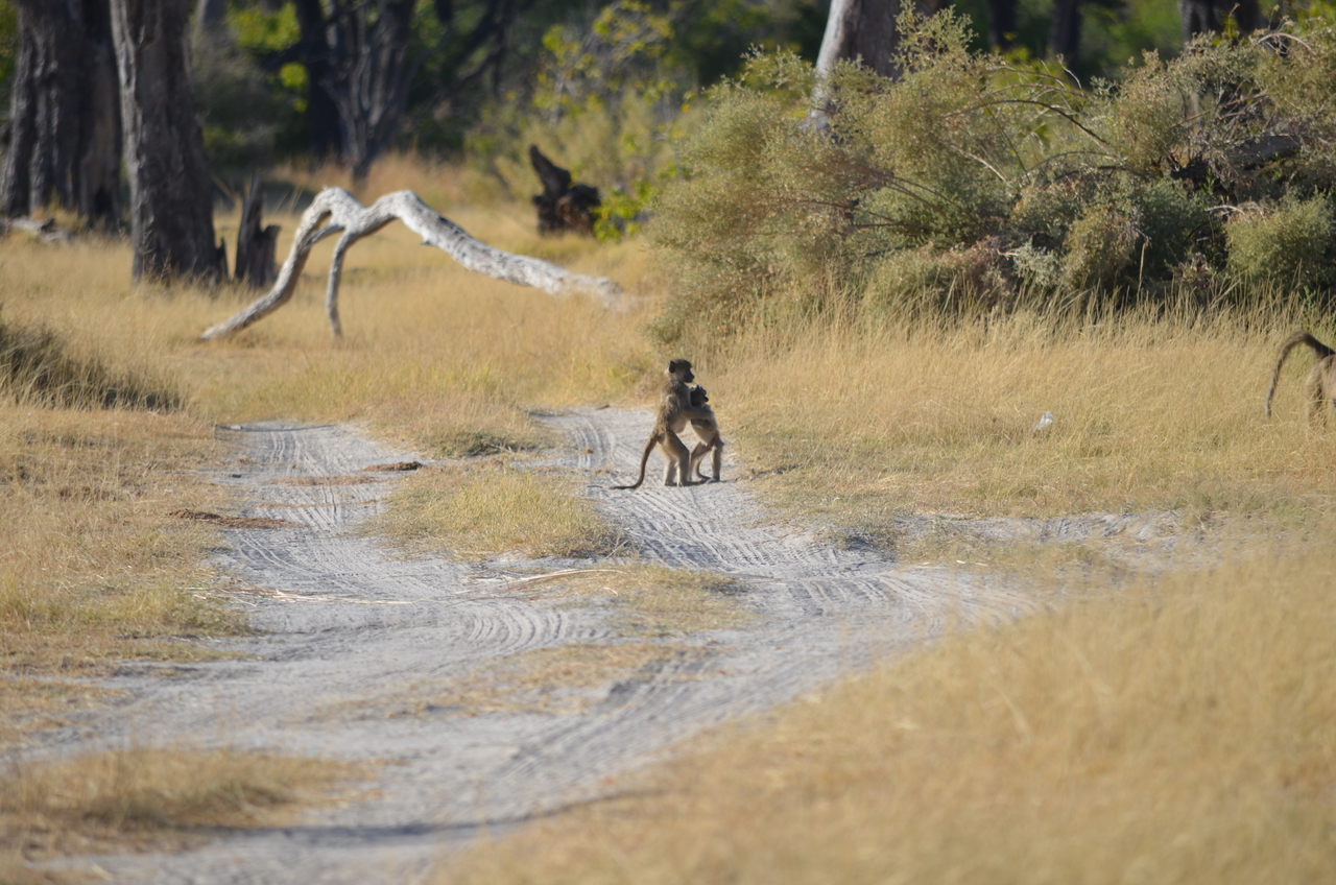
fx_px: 16667
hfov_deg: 4.6
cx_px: 668
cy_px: 442
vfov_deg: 3.0
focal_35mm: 450
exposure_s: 1/640
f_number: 6.3
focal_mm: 300
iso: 200
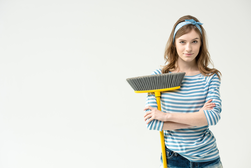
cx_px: 126
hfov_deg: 22.1
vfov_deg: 14.9
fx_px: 642
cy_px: 84
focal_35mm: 92
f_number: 5.6
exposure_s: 1/200
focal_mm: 92
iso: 400
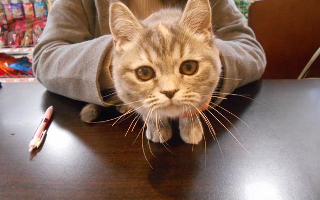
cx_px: 159
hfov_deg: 66.5
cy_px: 88
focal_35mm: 28
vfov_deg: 44.4
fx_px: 244
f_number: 3.2
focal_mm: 4.6
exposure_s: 1/60
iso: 800
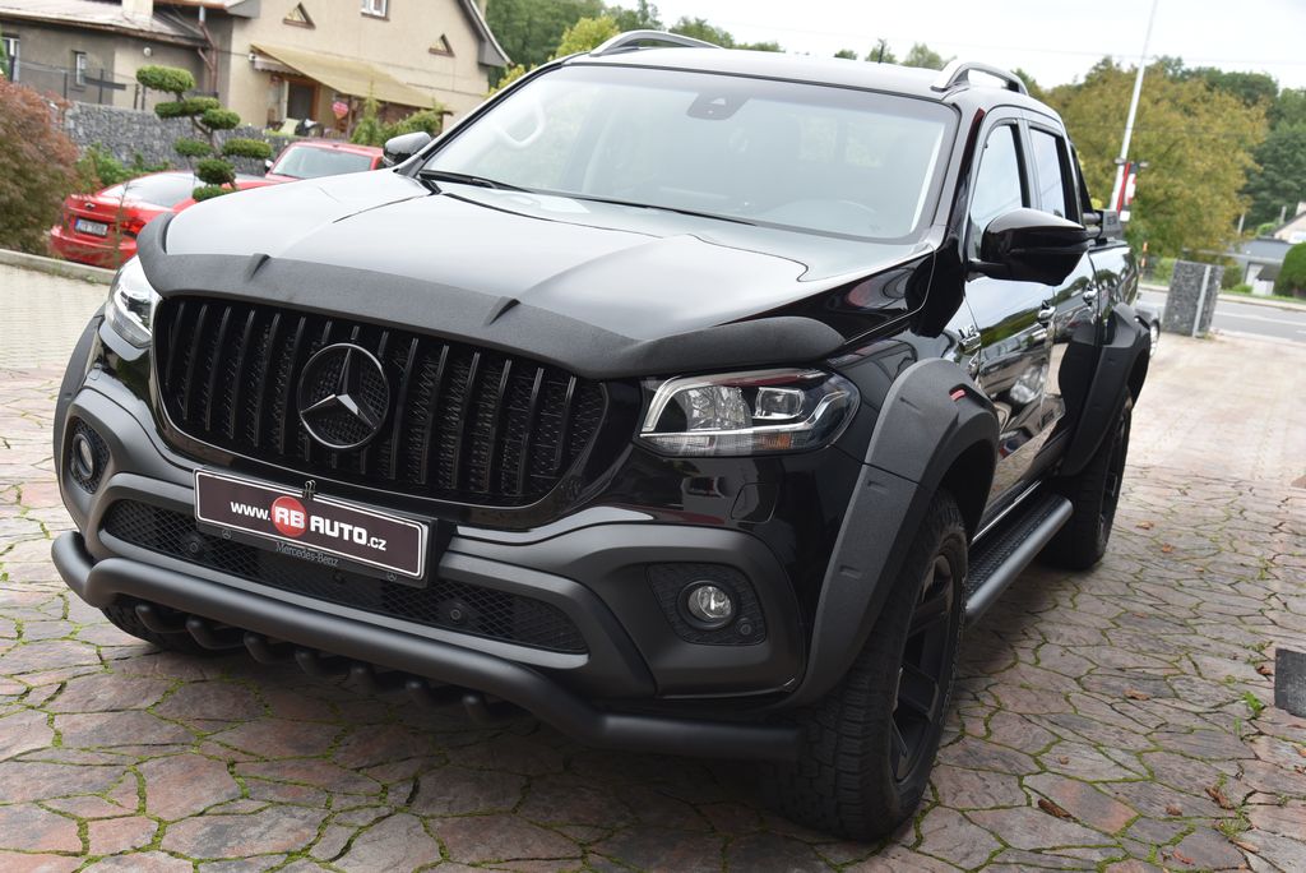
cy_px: 436
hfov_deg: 44.5
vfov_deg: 30.6
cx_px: 653
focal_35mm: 44
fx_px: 1597
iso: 500
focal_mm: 44
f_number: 7.1
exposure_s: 1/200
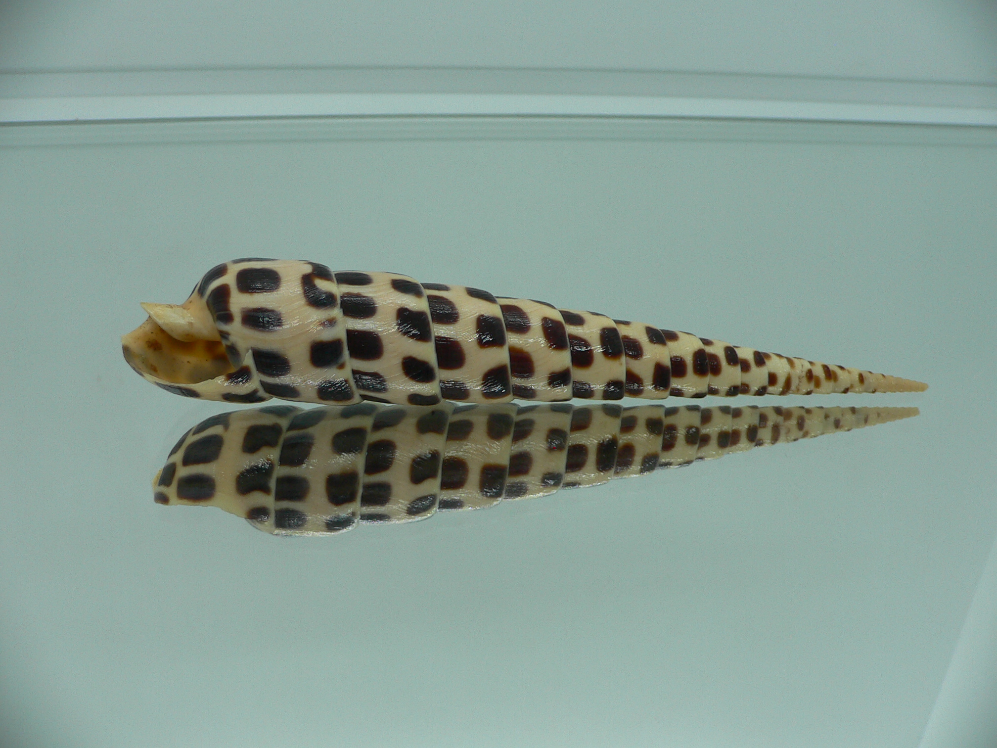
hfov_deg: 52.6
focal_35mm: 35
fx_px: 1008
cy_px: 374
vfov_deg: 40.7
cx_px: 498
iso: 80
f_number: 2.8
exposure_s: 1/60
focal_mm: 4.6
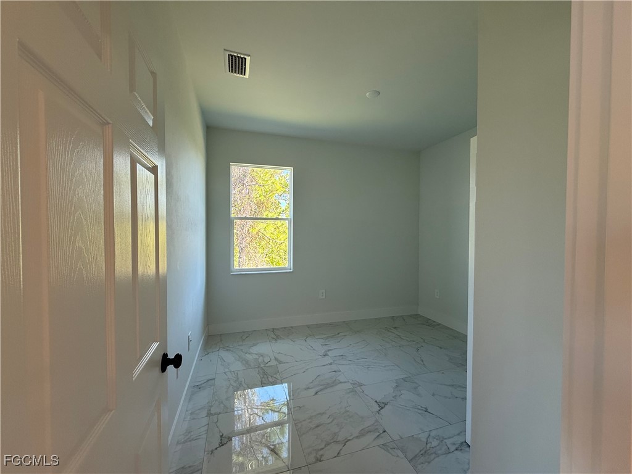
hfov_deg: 102.1
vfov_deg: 85.7
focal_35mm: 14
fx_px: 256
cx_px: 316
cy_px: 237
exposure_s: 1/99
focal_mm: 2.22
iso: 80
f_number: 2.2
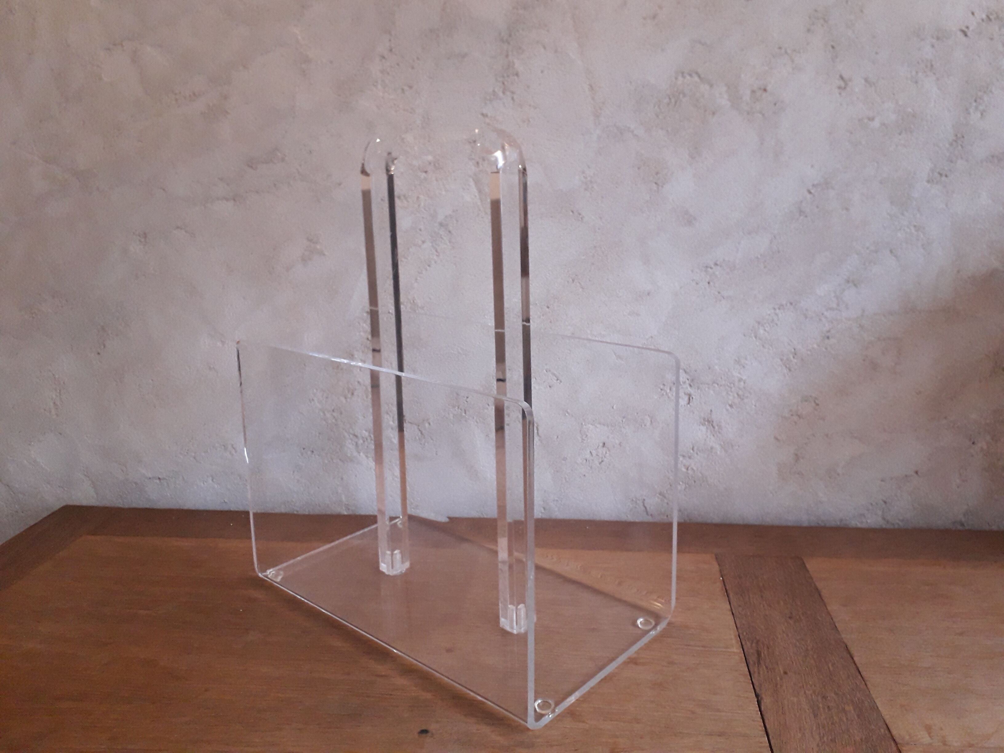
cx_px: 502
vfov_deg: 51.4
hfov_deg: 65.3
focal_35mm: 27
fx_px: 783
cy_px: 376
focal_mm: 3.6
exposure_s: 1/25
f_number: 1.9
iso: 200
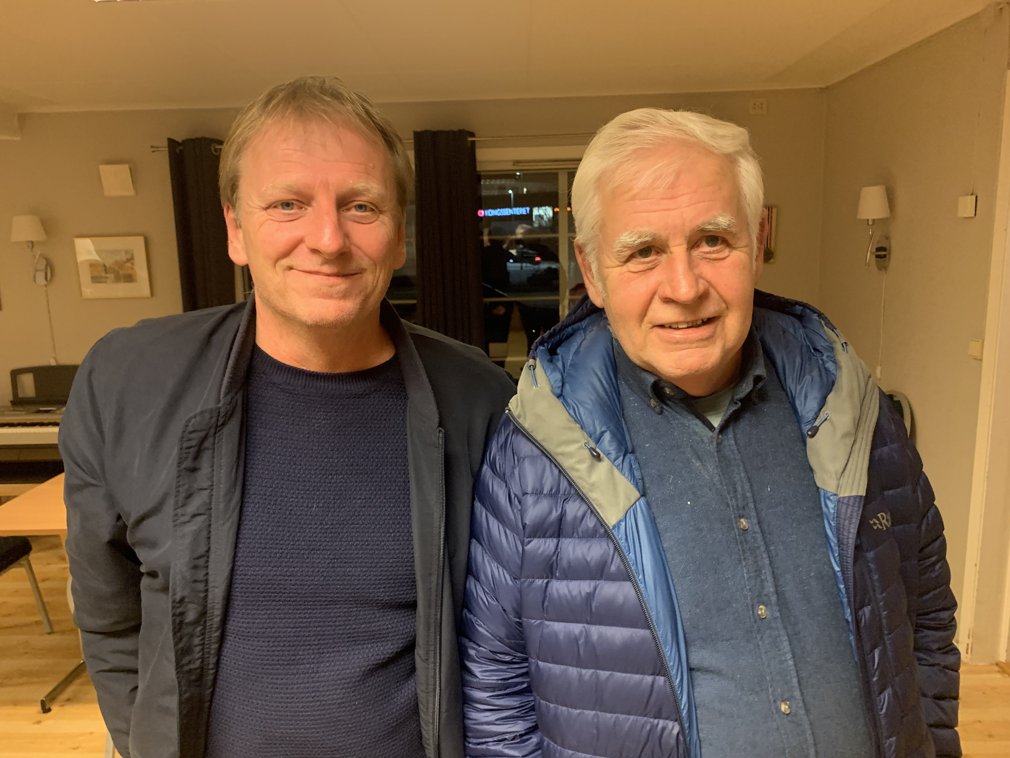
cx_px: 505
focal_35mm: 26
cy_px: 379
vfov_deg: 53.1
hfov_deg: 67.3
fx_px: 759
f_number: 1.8
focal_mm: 4.25
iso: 320
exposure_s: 1/50
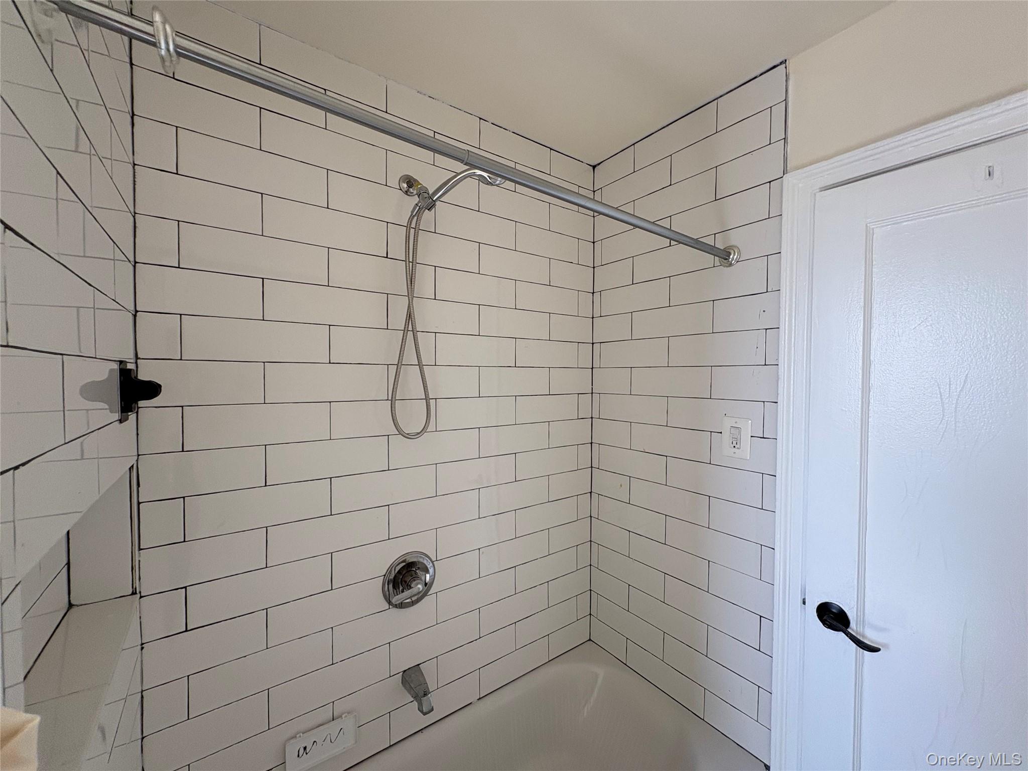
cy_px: 386
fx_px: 416
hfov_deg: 102.1
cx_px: 514
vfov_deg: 85.7
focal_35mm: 14
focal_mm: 2.22
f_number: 2.2
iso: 64
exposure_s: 1/99
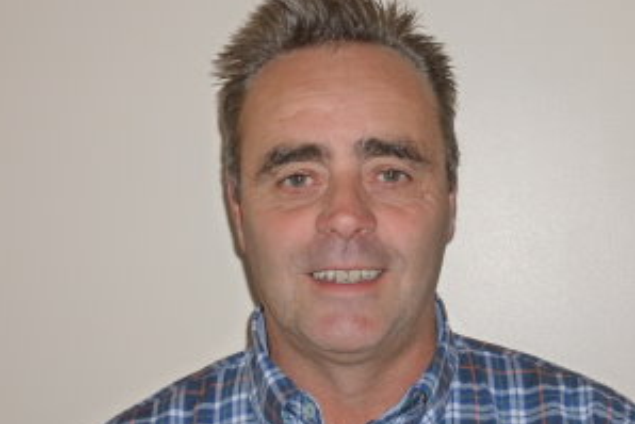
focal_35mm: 68
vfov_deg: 20.0
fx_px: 1200
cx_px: 362
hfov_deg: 29.6
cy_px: 257
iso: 250
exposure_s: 1/60
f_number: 3.8
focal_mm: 8.4
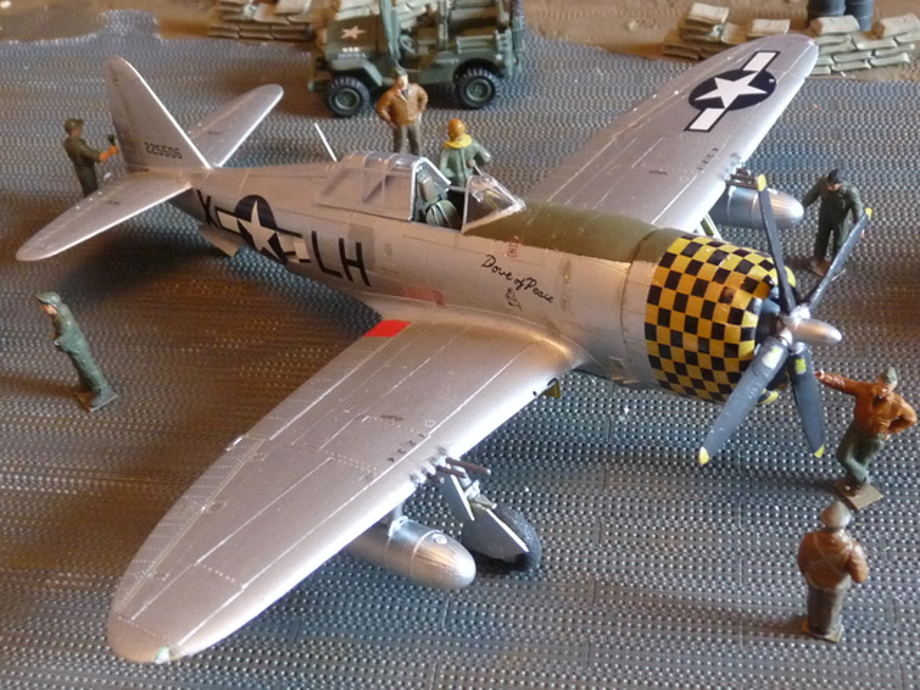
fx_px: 1329
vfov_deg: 29.1
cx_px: 460
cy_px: 345
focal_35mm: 50
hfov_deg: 38.2
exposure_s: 1/13
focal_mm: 4.9
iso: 400
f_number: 2.8
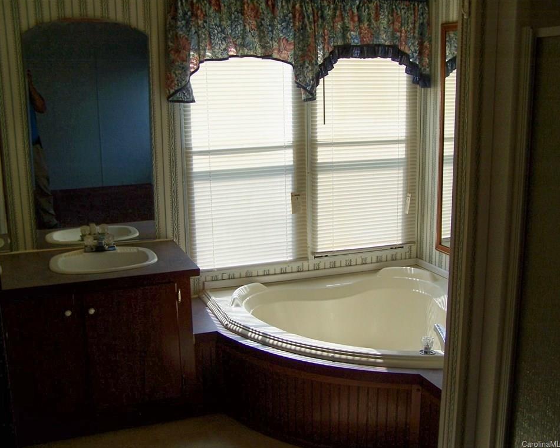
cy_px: 223
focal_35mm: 40
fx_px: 663
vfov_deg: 37.3
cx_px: 288
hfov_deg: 45.8
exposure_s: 1/250
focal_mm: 6.3
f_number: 2.8
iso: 80
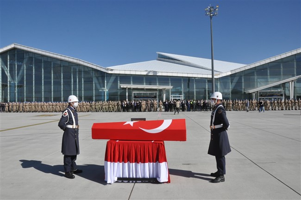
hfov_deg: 67.4
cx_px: 150
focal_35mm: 27
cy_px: 100
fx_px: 226
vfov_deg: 47.8
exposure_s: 1/1000
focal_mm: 18
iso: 1000
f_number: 16
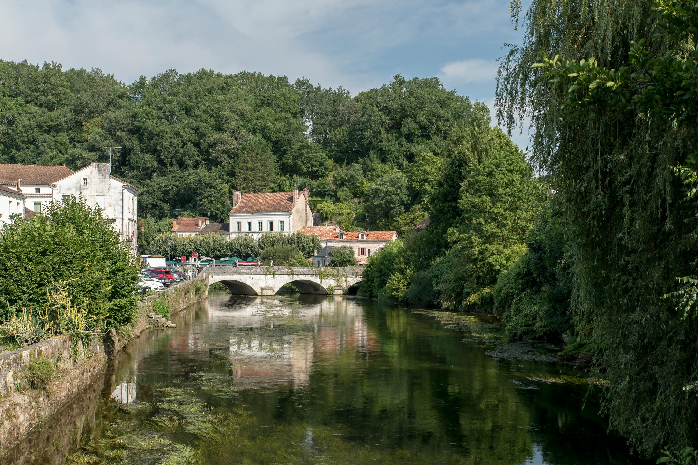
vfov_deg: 33.4
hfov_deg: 48.5
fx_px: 775
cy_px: 232
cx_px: 349
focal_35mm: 40
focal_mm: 40
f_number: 6.3
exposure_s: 1/200
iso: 200
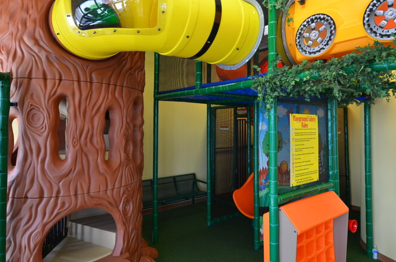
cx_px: 191
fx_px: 252
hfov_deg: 76.2
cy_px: 113
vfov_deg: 54.7
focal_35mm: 23
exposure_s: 1/60
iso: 400
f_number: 3.5
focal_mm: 10
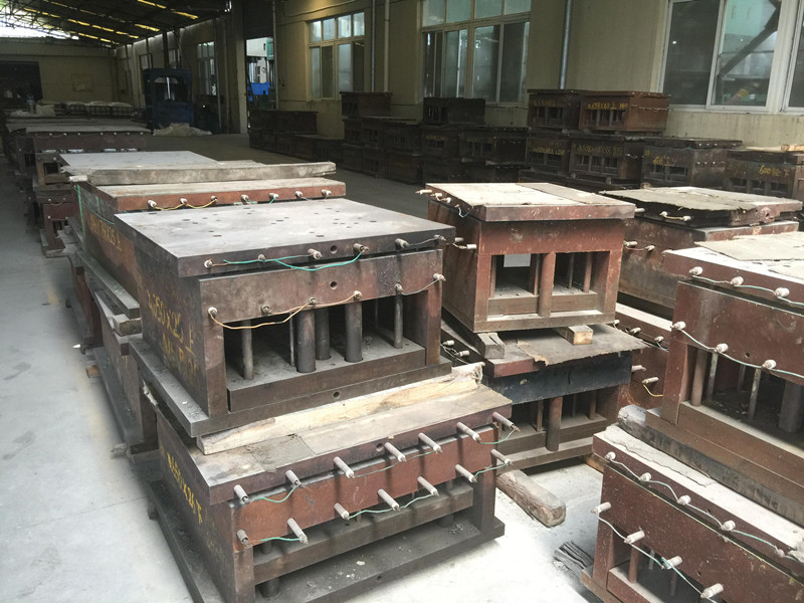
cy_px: 302
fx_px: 674
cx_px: 402
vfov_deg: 48.2
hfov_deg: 61.7
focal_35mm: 29
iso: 50
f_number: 2.2
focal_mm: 4.15
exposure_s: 1/33
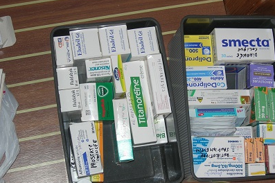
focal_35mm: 80
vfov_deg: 17.0
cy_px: 99
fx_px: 611
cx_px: 161
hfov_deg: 25.3
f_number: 3.5
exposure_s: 1/60.1
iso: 64
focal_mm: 12.7
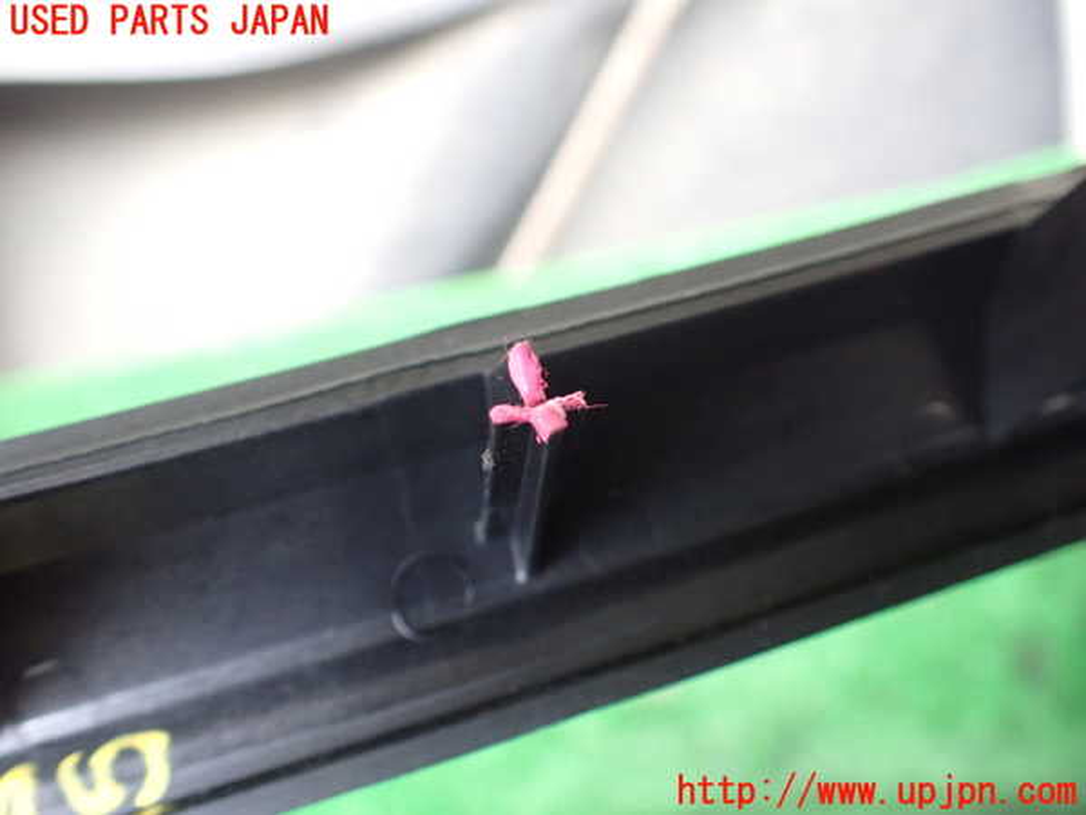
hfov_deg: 60.0
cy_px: 408
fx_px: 941
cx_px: 543
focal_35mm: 30
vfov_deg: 46.8
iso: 800
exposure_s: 1/50
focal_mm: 5.4
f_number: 2.3
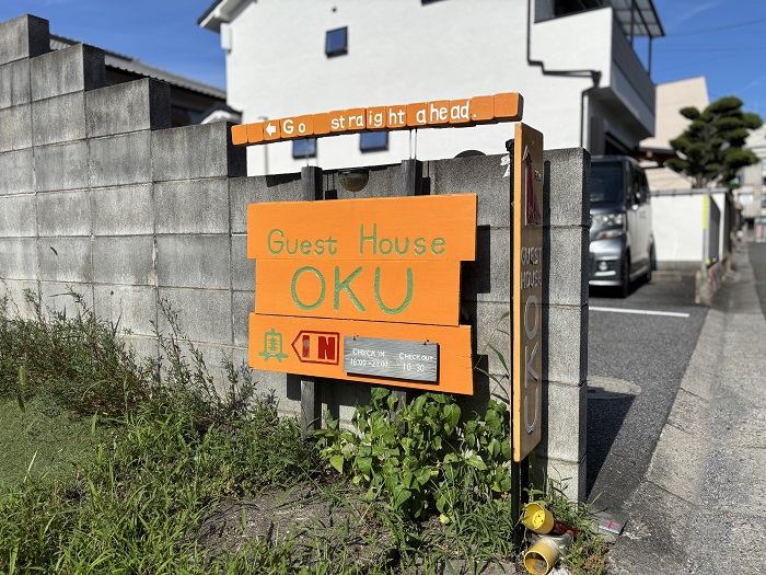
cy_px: 288
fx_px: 575
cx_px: 383
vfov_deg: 53.1
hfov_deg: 67.3
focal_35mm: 26
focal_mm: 5.96
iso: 50
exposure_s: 1/5076
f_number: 1.6
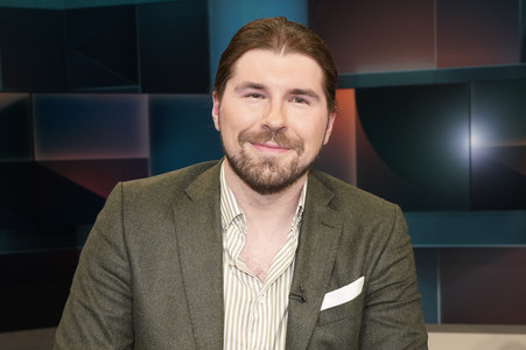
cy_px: 175
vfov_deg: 39.9
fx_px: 482
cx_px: 263
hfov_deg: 57.3
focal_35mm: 33
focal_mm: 33
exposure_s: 1/160
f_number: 5
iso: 2000
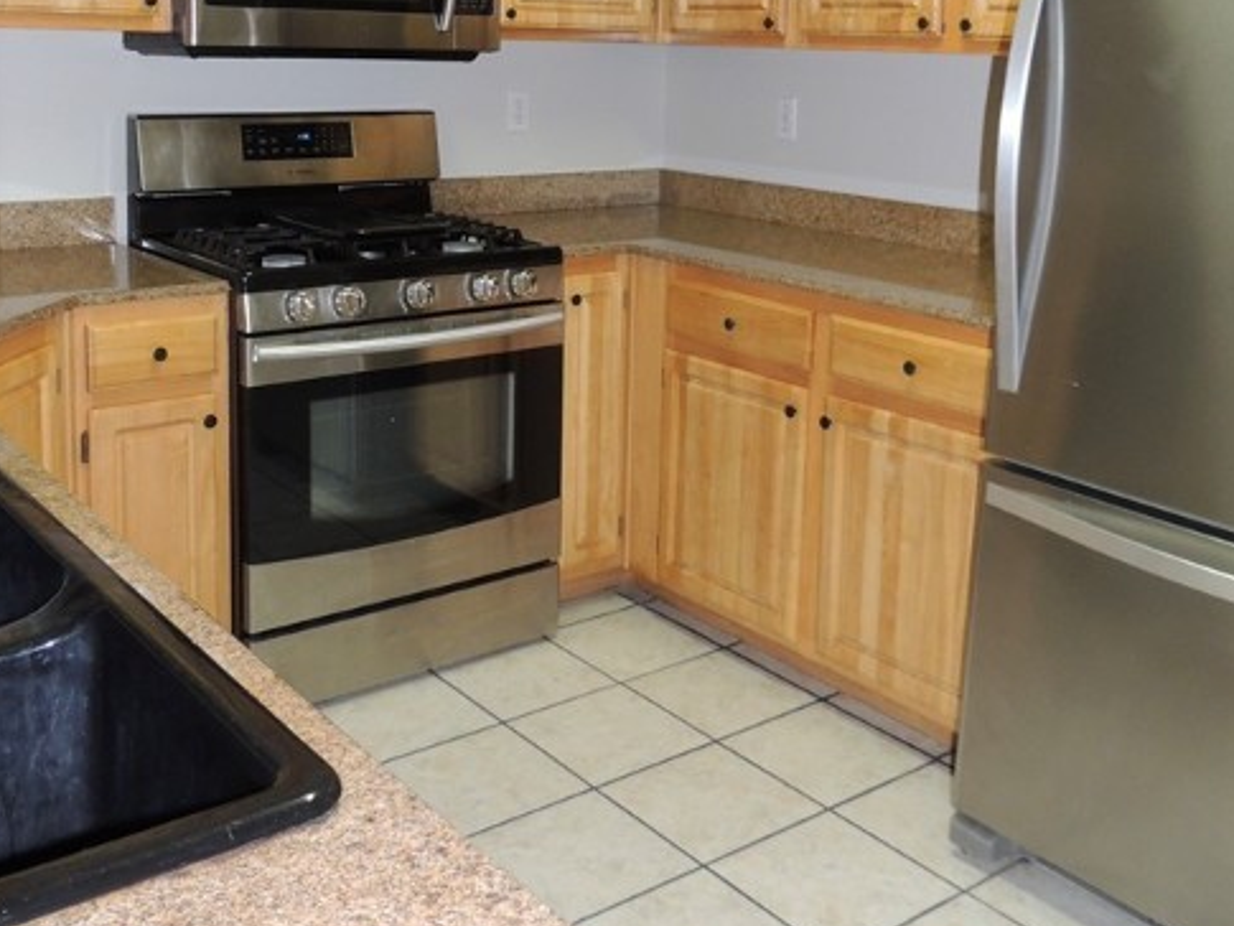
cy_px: 226
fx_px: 1355
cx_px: 598
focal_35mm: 38
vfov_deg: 36.8
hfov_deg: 49.0
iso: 200
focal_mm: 4.3
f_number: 3
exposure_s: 1/30
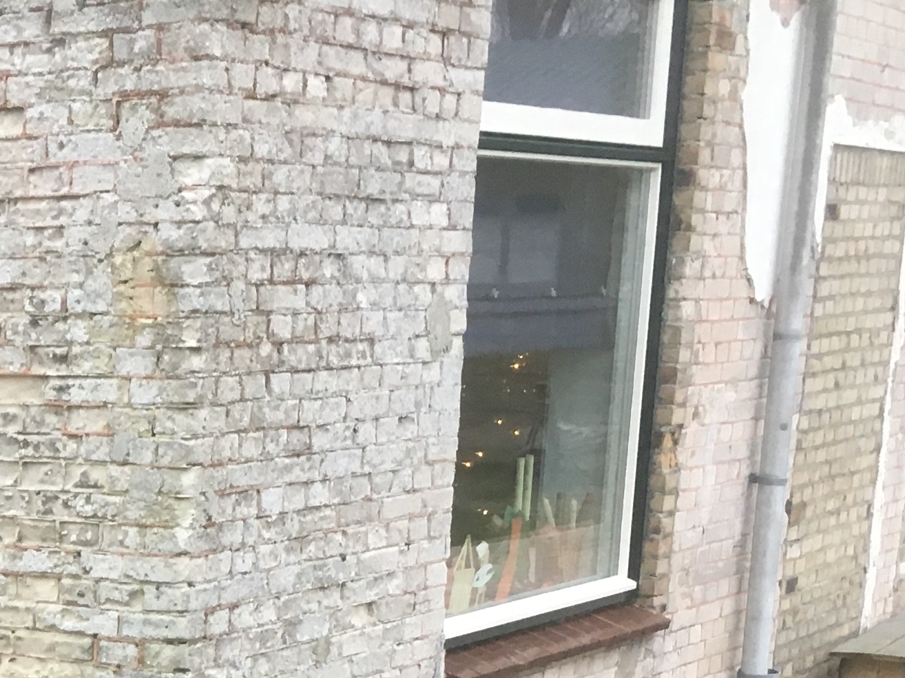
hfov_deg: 20.3
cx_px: -238
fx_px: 2326
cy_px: 862
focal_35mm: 89
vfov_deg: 15.8
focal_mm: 4.15
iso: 50
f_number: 2.2
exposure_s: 1/33
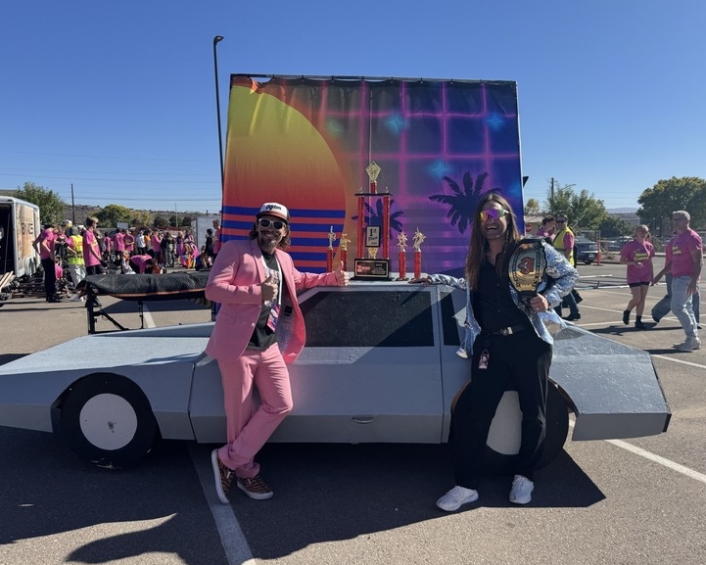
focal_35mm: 26
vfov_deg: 54.9
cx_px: 350
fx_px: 543
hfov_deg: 66.0
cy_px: 277
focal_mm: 6.76
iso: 80
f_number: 1.78
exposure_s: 1/2959
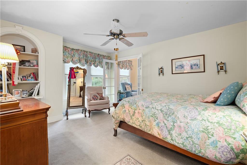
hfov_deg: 100.4
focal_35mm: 15
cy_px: 82
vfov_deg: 77.3
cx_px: 124
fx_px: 103
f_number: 8
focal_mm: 10
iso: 400
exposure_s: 4
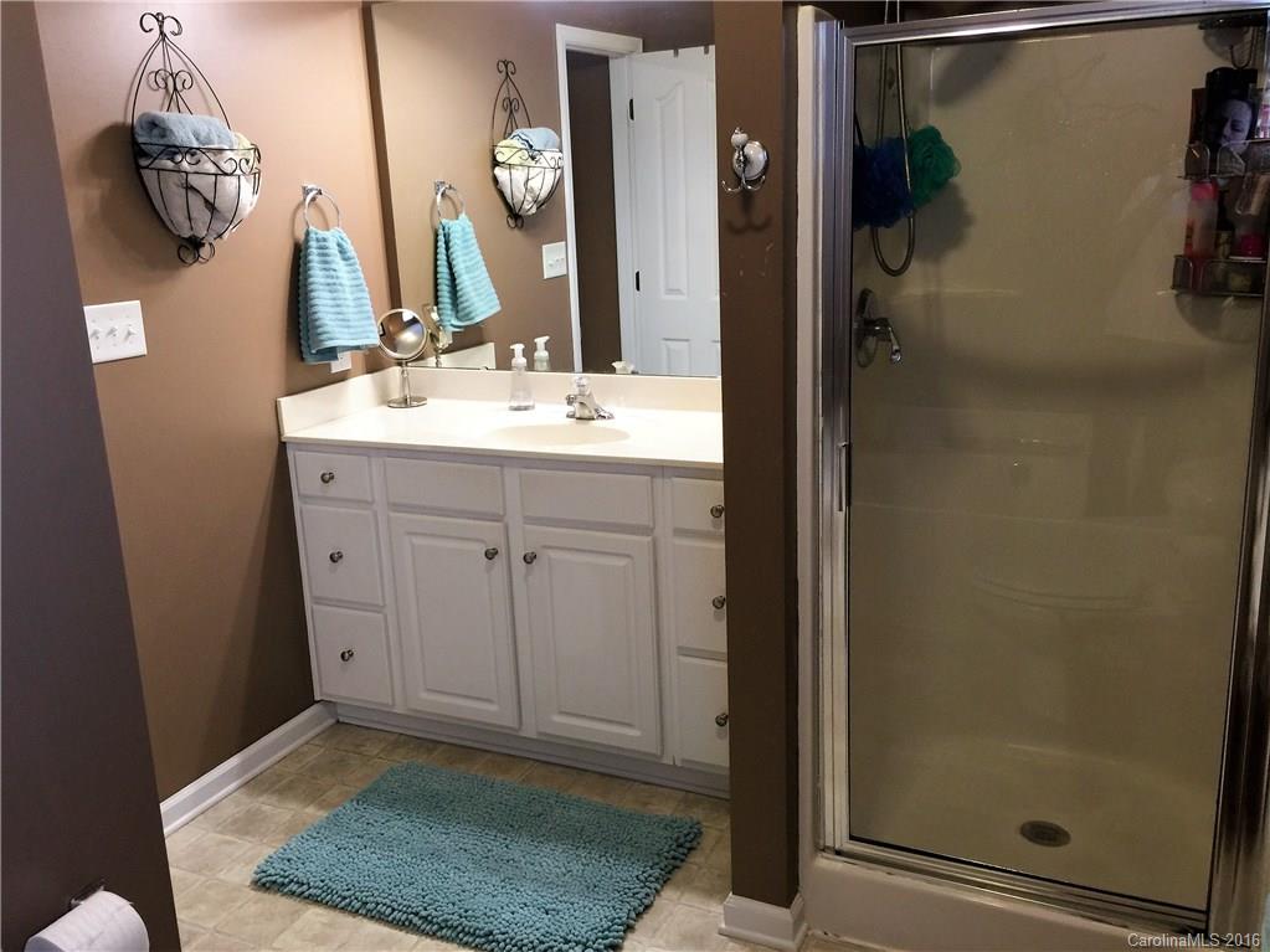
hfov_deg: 61.7
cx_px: 635
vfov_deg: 48.2
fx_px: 1064
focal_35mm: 29
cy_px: 476
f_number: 2.2
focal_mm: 4.15
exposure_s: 1/15
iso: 50
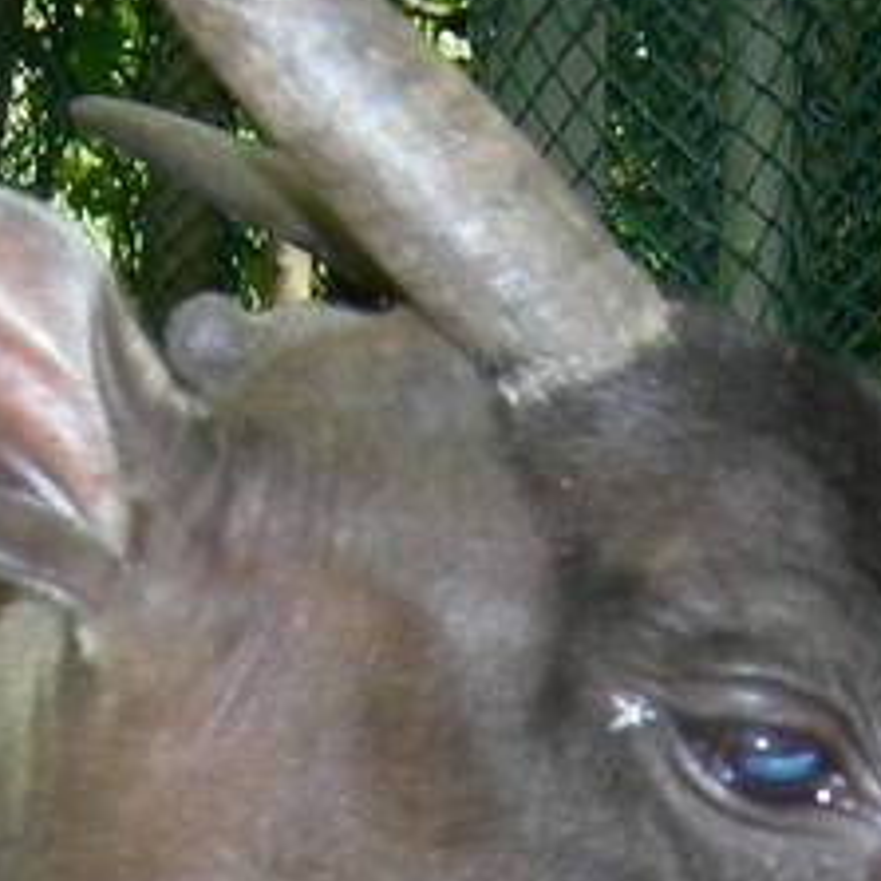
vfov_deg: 11.7
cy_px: 1043
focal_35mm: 146
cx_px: 403
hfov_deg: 12.0
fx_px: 4204
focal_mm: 7.5
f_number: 2.7
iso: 64
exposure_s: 1/60.1
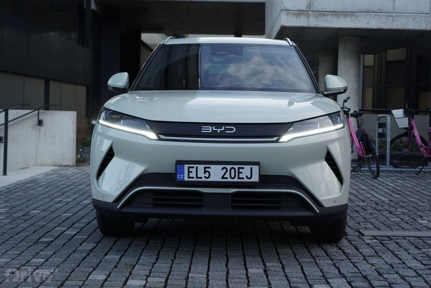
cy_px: 144
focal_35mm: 54
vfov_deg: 25.1
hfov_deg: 36.9
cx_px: 216
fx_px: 646
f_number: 4
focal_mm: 54
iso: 200
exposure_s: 1/160
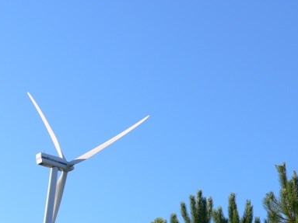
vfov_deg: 13.2
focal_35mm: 112
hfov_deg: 17.5
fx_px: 964
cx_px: 216
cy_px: 142
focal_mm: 14.1
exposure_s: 1/160
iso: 80
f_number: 5.6
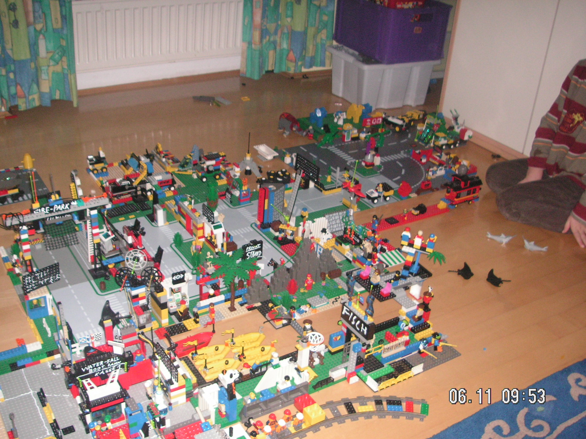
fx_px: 643
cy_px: 220
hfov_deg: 49.0
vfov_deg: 37.7
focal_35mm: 38
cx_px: 293
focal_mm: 6.3
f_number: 3.3
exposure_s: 1/45
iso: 160
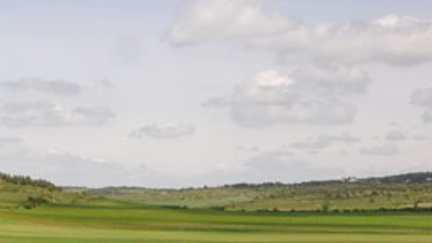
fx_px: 859
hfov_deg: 26.2
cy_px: 379
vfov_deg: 14.8
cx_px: -34
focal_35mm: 75
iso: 200
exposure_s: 1/80
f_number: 18
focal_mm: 16
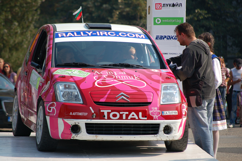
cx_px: 121
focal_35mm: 300
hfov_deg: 6.9
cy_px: 80
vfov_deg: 4.6
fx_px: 2015
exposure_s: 1/640
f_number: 6.3
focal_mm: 200
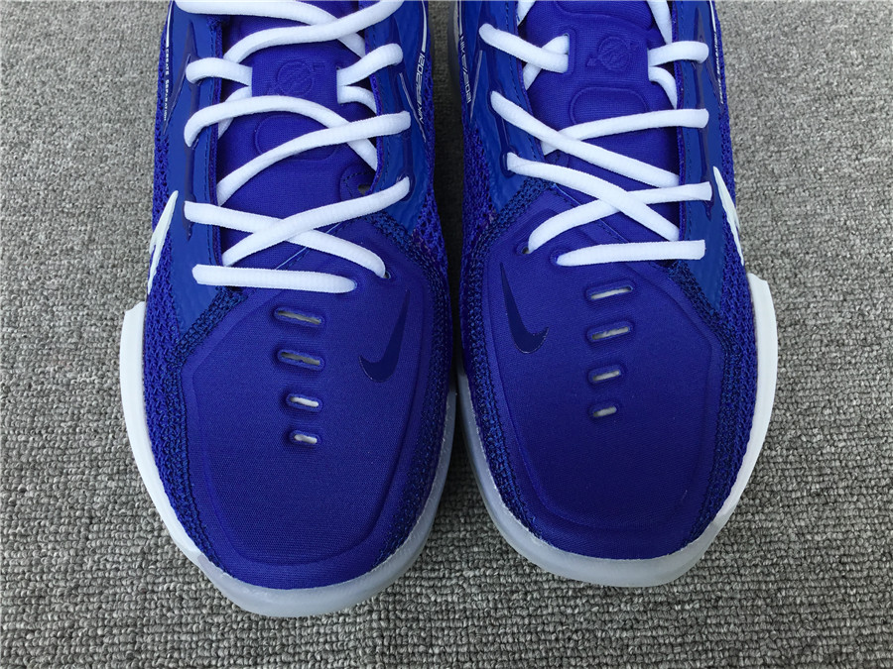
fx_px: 800
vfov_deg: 45.4
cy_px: 334
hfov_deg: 58.4
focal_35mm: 31
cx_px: 446
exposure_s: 1/438
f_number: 2.4
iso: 25
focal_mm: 3.3
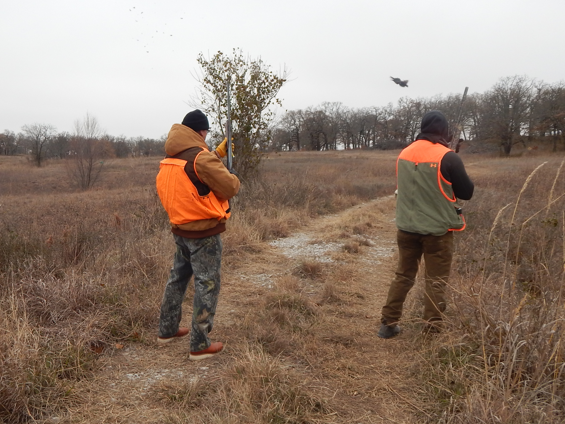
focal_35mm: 34
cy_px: 186
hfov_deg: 53.4
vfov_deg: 41.7
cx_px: 212
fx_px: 555
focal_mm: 4
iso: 125
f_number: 3
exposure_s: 1/200
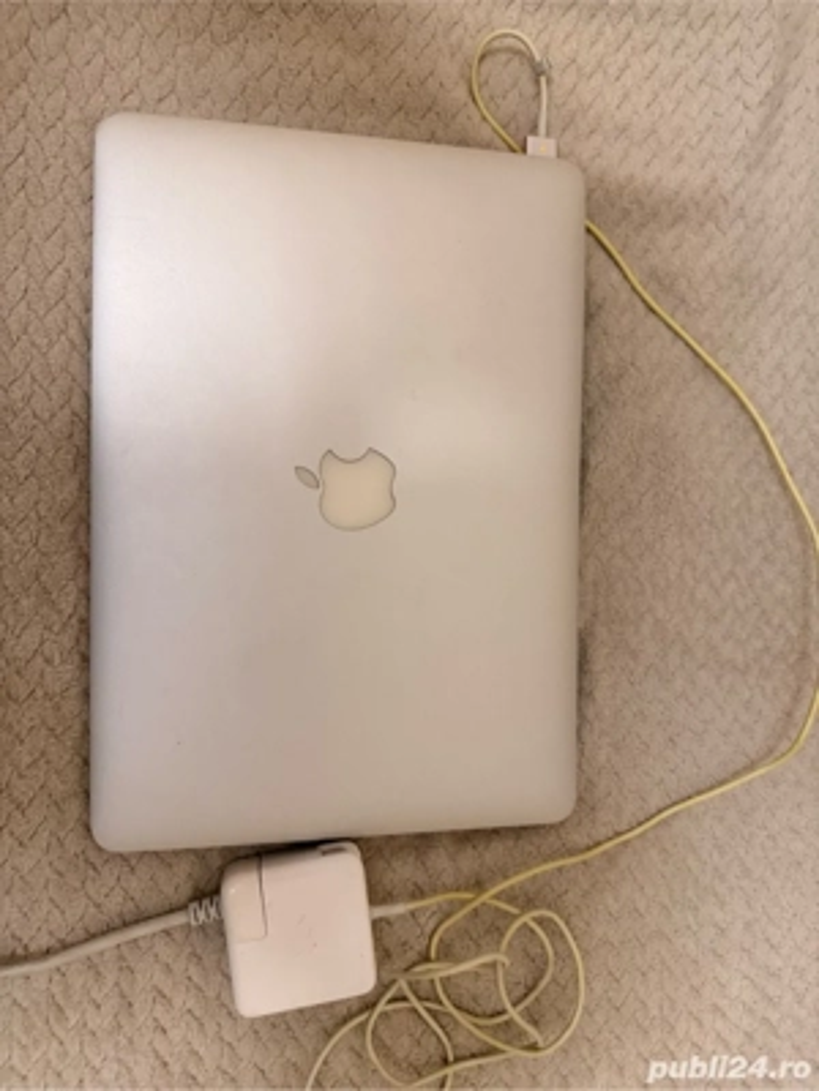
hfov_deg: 56.8
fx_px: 757
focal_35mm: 24
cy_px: 546
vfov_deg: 71.6
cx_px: 410
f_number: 1.78
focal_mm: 6.76
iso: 320
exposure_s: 1/50
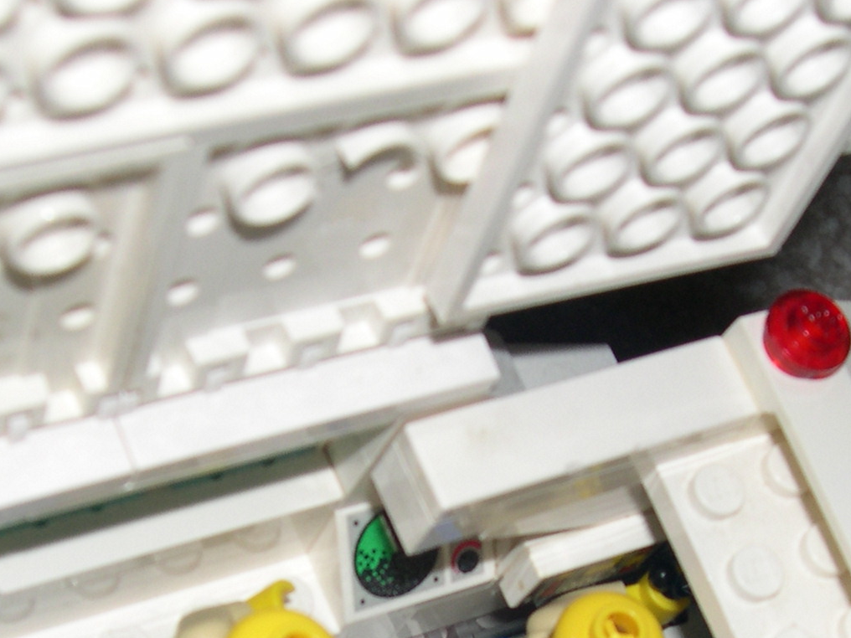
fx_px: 2090
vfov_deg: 16.9
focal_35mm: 85
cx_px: 425
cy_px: 684
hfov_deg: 23.0
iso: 100
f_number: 7.6
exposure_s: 1/60
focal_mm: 8
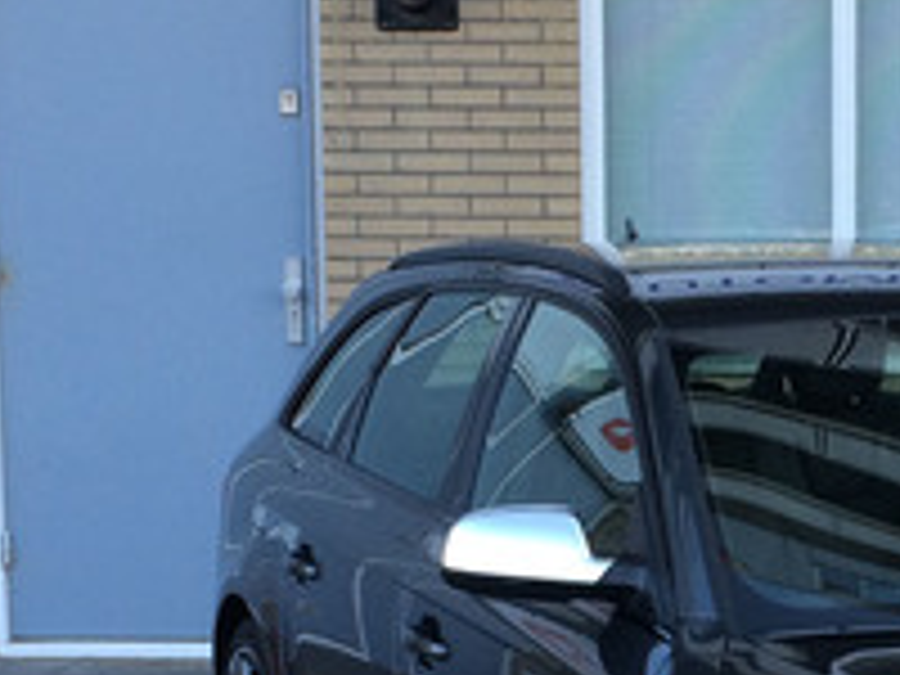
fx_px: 2496
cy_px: 526
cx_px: 963
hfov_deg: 19.7
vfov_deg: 15.3
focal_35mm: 96
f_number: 2.2
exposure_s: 1/120
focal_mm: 4.12
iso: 40
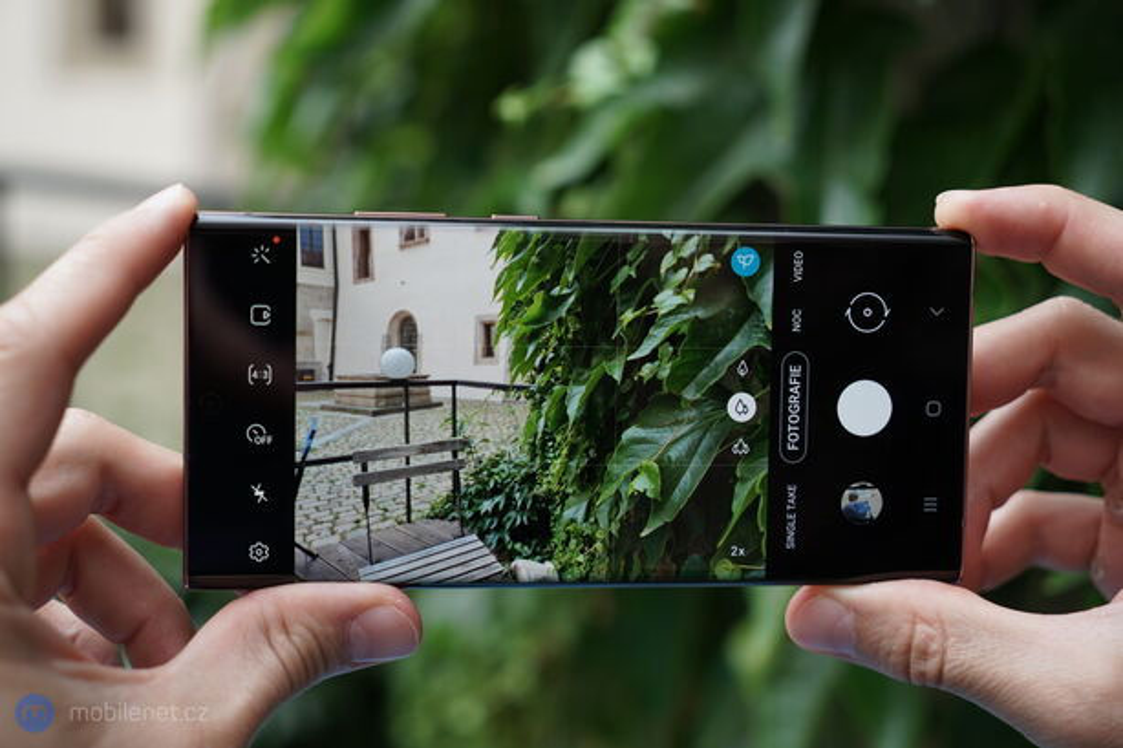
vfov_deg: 27.5
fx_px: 1528
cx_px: 562
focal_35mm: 49
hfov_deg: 40.4
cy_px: 374
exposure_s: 1/160
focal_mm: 49
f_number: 4
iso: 200
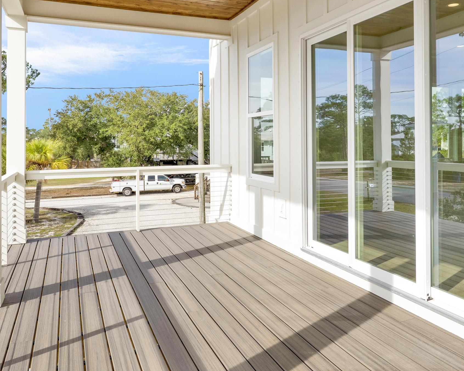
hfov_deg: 58.9
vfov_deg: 48.3
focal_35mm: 30
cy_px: 141
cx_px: 259
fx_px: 410
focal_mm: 17.5
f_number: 11
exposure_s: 1/800
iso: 500
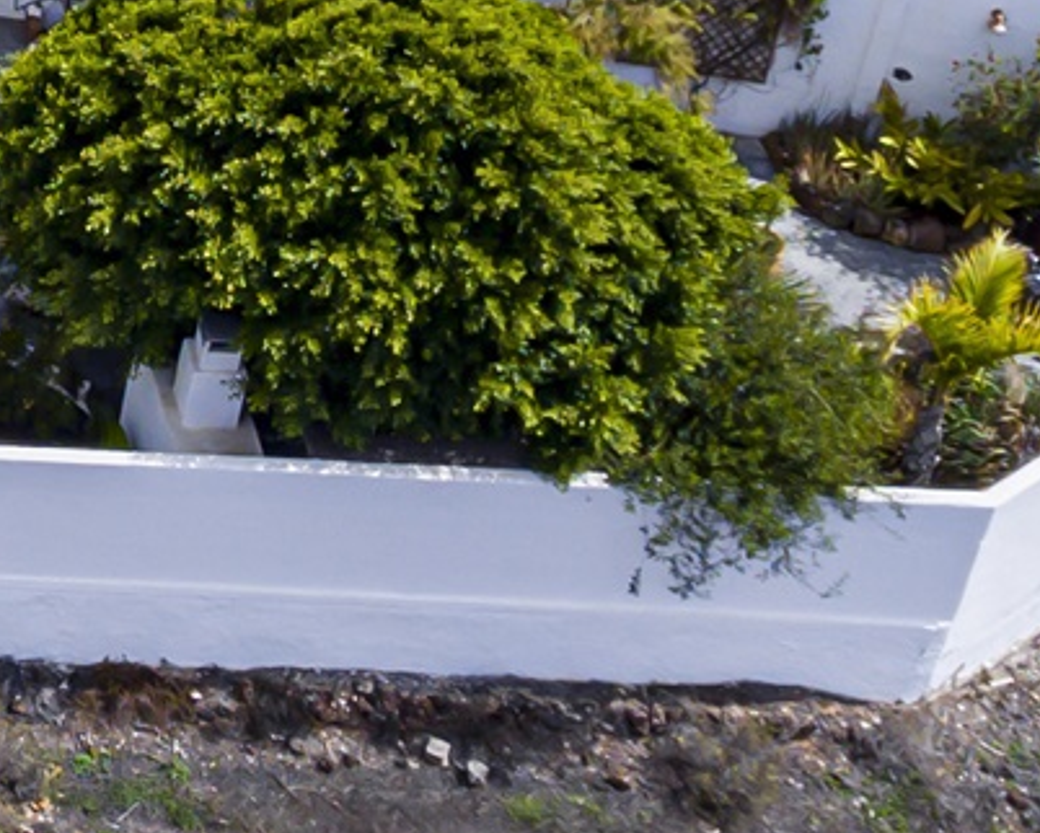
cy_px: -175
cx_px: -649
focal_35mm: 97
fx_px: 2987
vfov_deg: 15.3
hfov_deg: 17.2
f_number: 2.8
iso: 100
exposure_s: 1/1250
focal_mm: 3.61
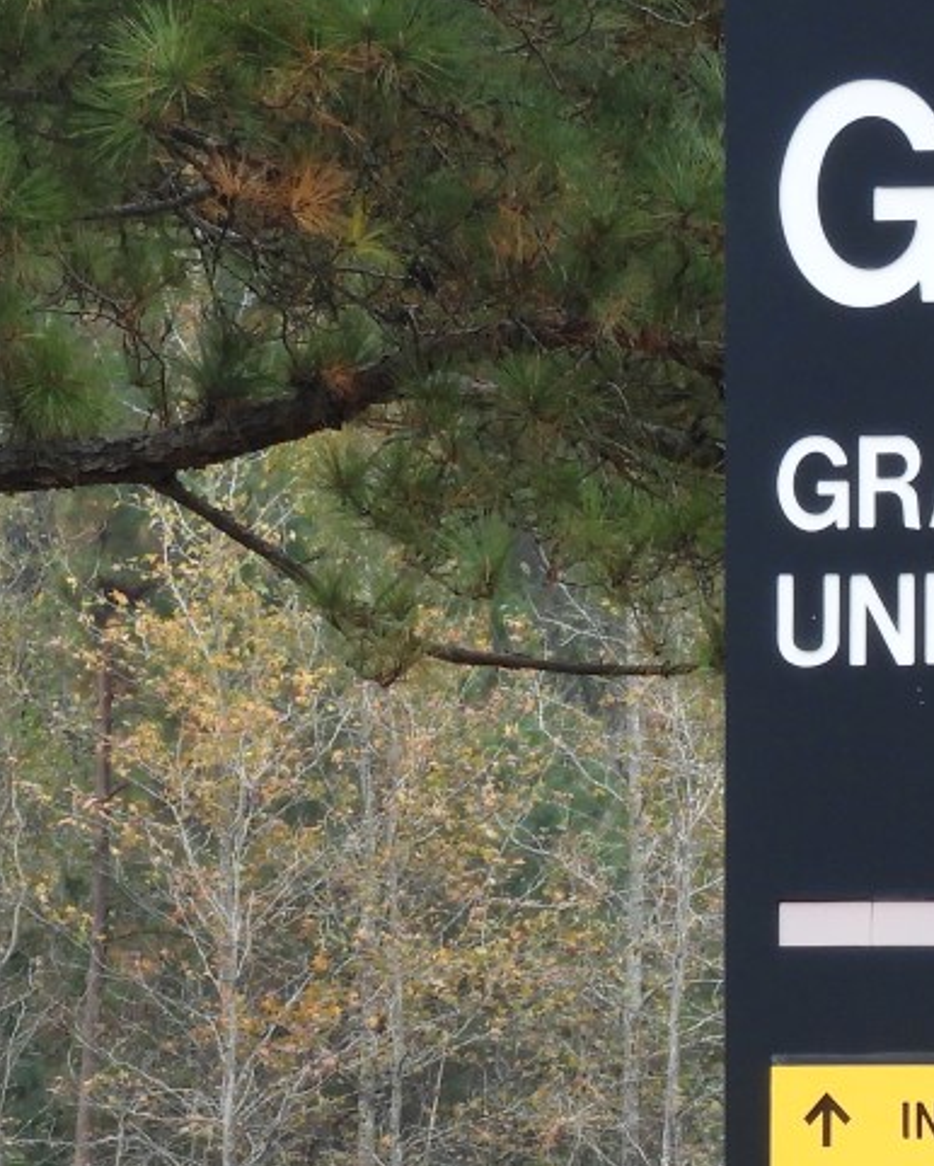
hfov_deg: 2.4
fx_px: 22135
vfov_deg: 3.0
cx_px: 1002
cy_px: 1125
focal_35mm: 641
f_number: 5.3
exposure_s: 1/80
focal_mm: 39.4
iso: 100
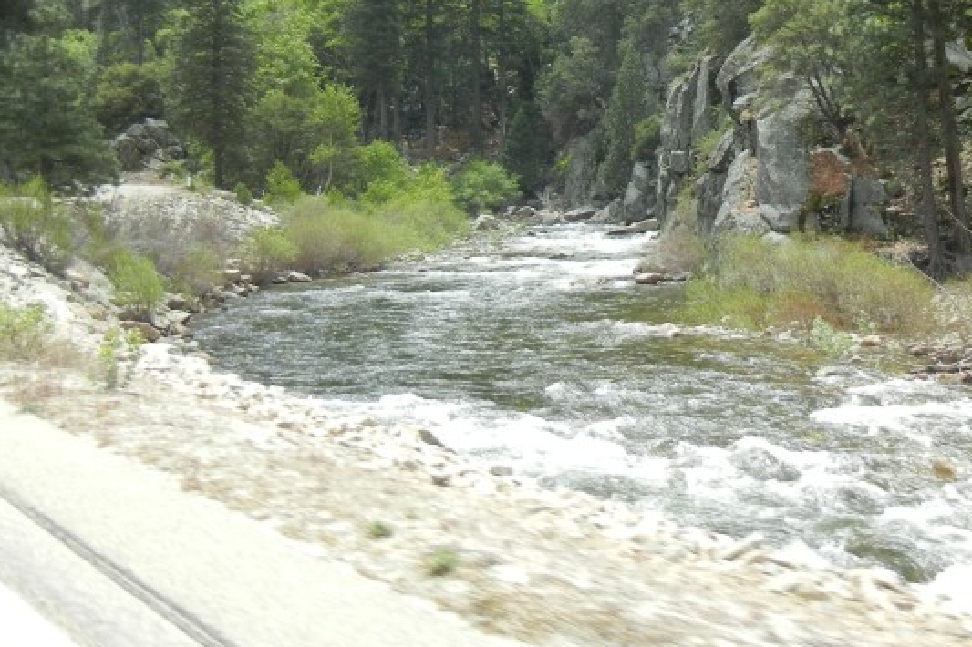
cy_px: 67
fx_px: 1619
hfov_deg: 33.1
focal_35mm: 60
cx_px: 664
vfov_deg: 22.1
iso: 160
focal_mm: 5.4
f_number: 7
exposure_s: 1/243
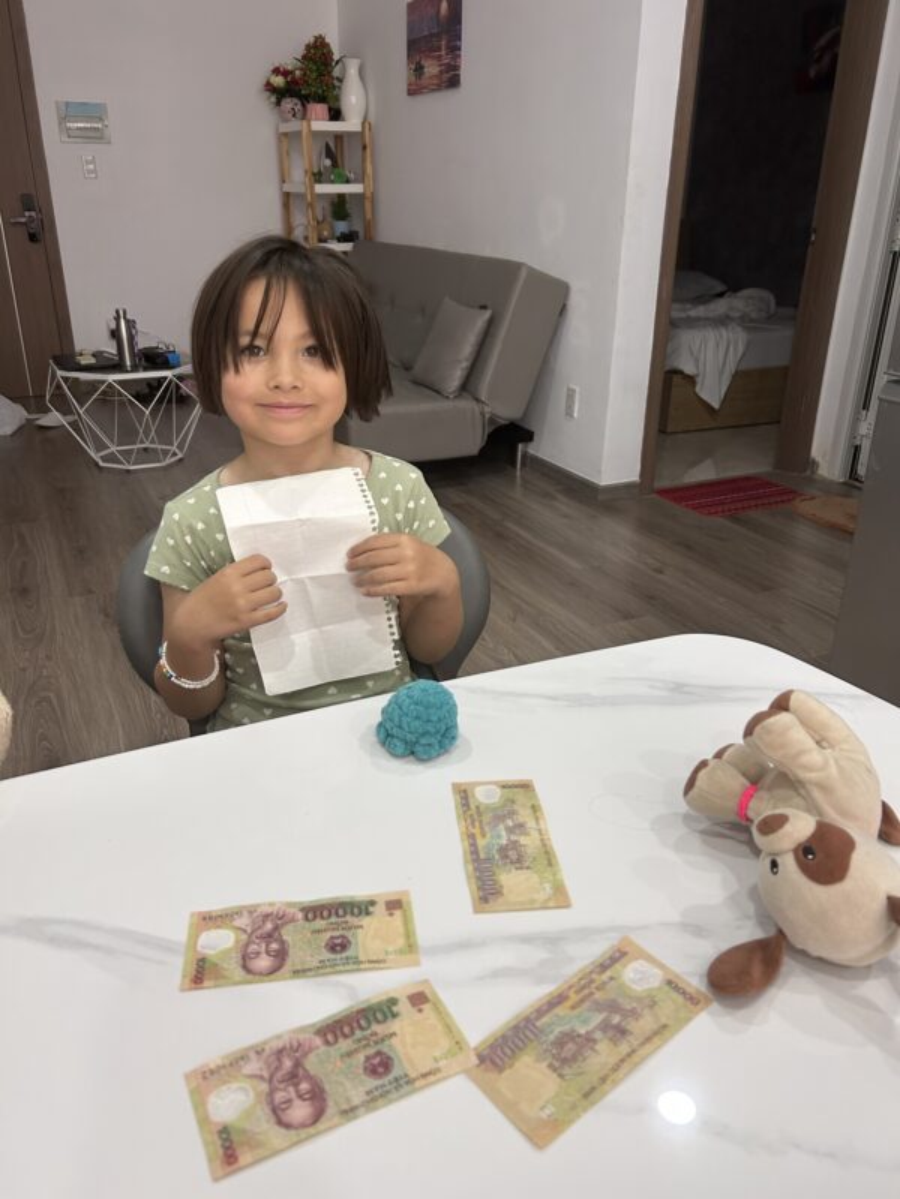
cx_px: 450
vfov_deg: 67.3
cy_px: 600
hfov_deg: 53.1
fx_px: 901
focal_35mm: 26
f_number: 1.5
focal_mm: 5.7
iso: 125
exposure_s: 1/61
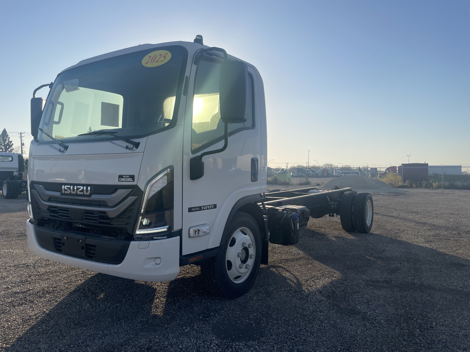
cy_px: 176
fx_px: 353
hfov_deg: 67.3
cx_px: 235
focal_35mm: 26
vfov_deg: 53.1
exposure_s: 1/4651
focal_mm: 4.2
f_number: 1.6
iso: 32
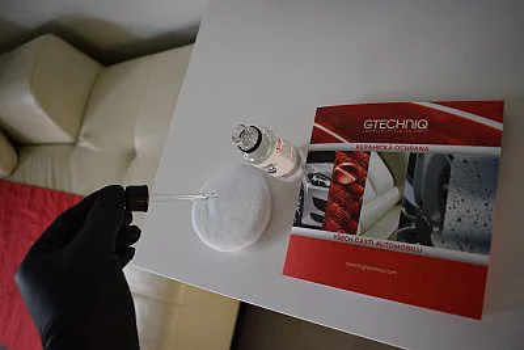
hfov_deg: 67.4
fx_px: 393
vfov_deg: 48.0
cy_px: 175
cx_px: 262
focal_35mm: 27
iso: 400
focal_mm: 18
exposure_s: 1/80
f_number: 4.5
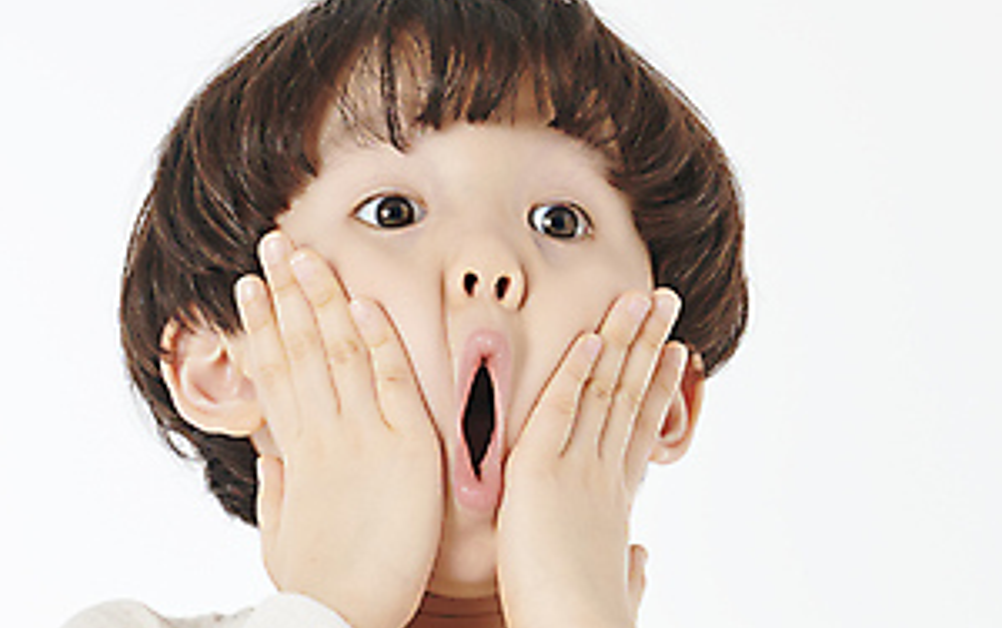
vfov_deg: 3.2
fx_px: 11123
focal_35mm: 407
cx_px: 207
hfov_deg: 5.2
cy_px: 441
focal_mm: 200
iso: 160
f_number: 8
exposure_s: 1/125
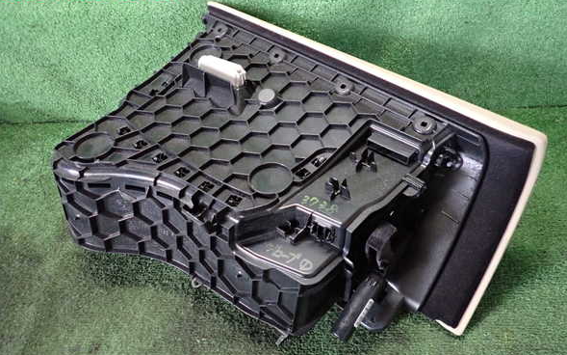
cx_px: 287
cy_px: 198
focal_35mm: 27
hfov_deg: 68.4
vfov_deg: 45.9
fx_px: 417
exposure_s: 1/25
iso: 800
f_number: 2
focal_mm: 4.5
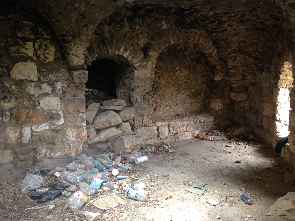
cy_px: 110
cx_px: 148
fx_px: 281
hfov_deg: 55.4
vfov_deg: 42.9
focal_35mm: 33
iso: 64
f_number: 2.4
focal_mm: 4.12
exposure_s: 1/20
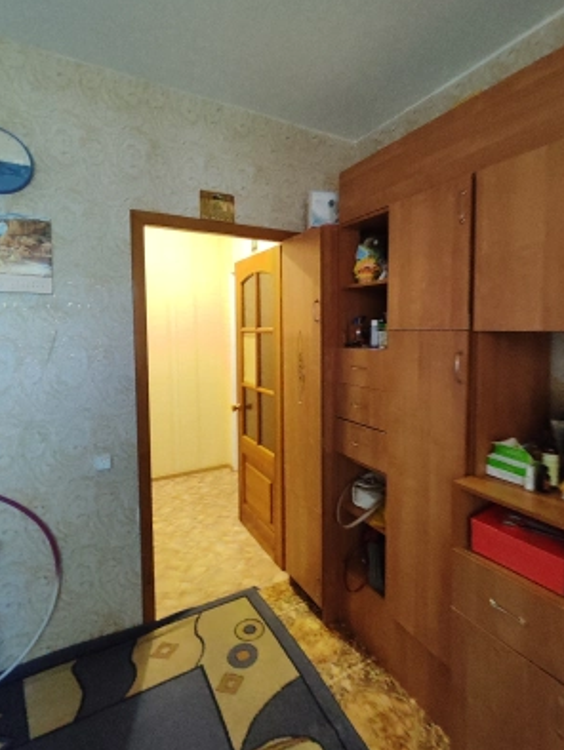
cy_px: 358
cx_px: 332
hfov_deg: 68.2
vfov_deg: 84.6
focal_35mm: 19
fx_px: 412
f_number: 2.2
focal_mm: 1.65
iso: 502
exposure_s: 1/33.3
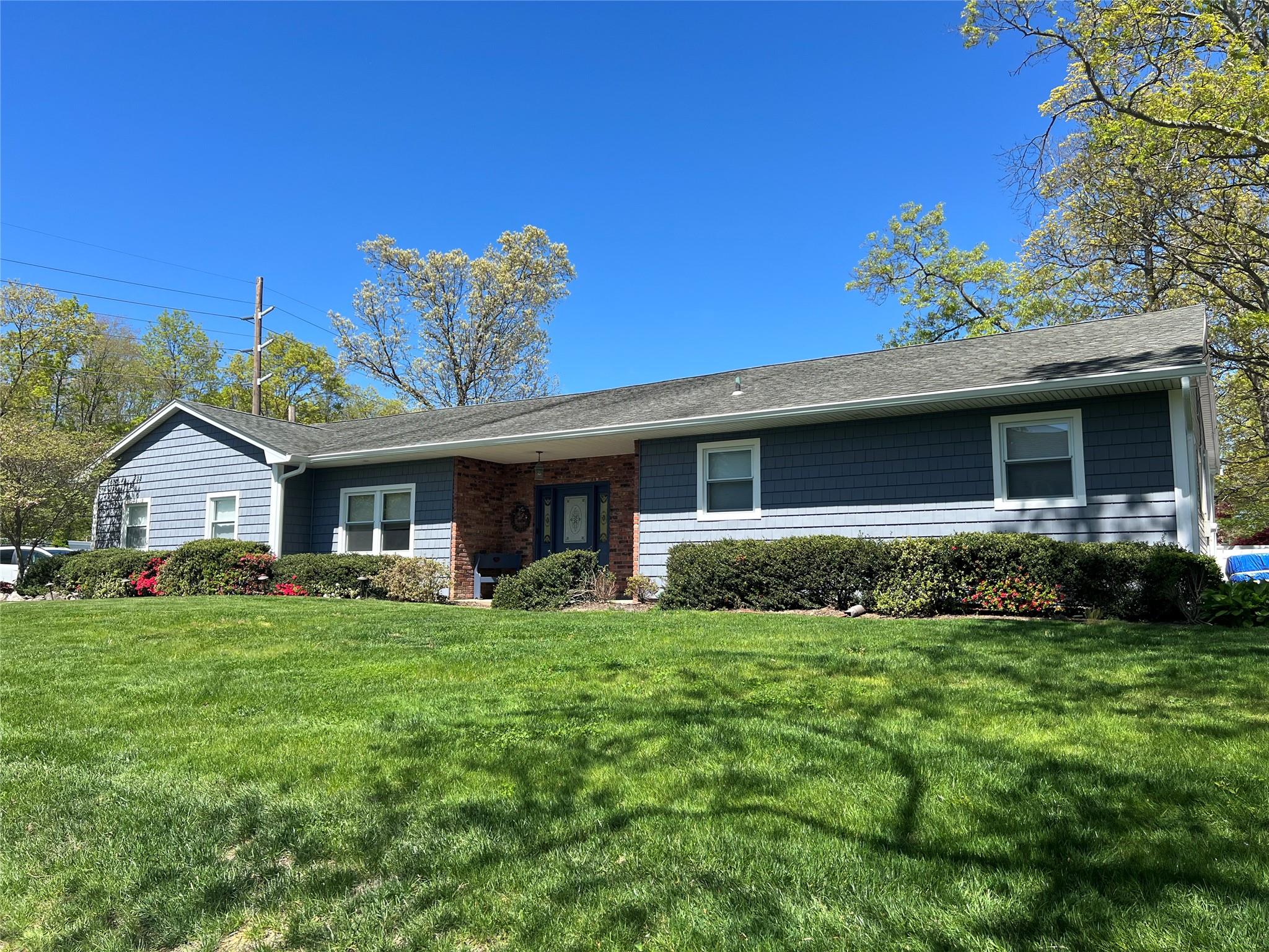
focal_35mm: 26
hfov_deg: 67.3
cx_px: 634
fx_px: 953
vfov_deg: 53.1
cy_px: 476
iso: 50
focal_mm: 5.7
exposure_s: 1/2513
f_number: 1.5
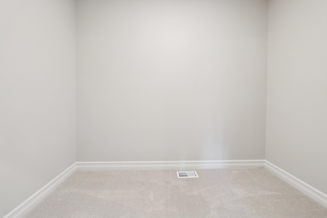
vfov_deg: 90.0
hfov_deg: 112.6
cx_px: 164
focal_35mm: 12
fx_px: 109
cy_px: 109
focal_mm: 12
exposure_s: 1/8
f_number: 9
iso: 400
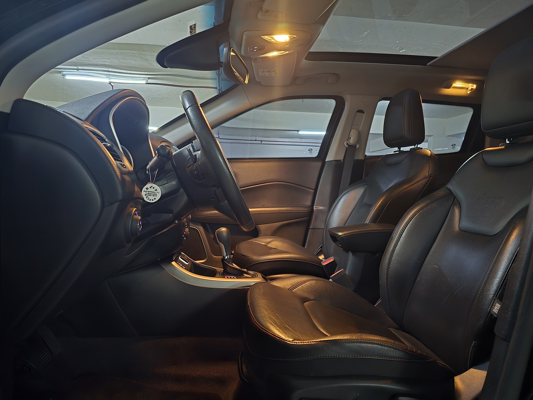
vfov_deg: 58.9
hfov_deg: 73.9
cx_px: 266
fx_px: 354
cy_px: 200
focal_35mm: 23
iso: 2000
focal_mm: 6.3
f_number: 1.7
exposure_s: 1/20
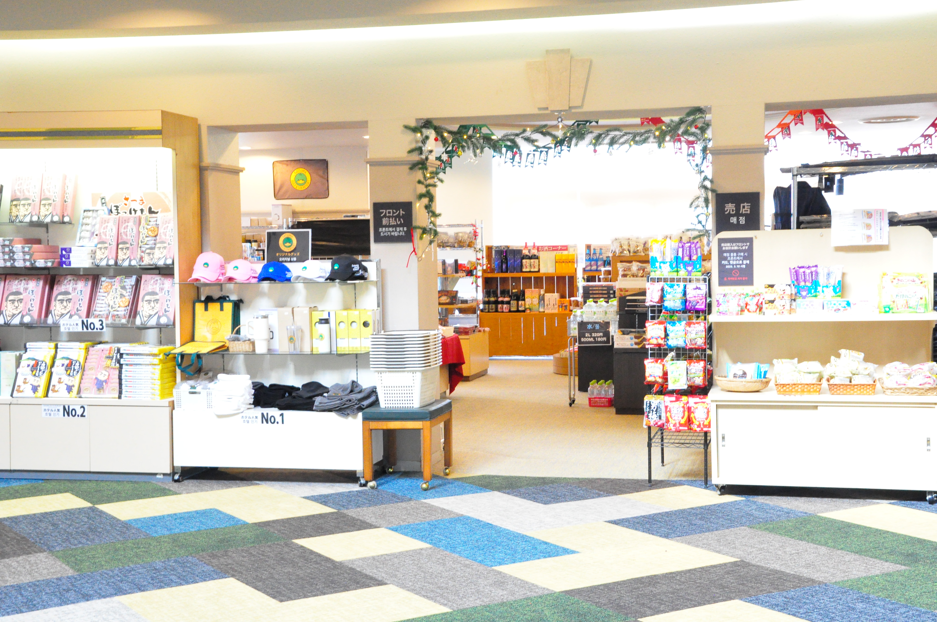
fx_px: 1209
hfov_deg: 42.4
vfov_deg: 28.9
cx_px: 468
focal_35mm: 46
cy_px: 311
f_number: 11
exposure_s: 1/15
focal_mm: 31
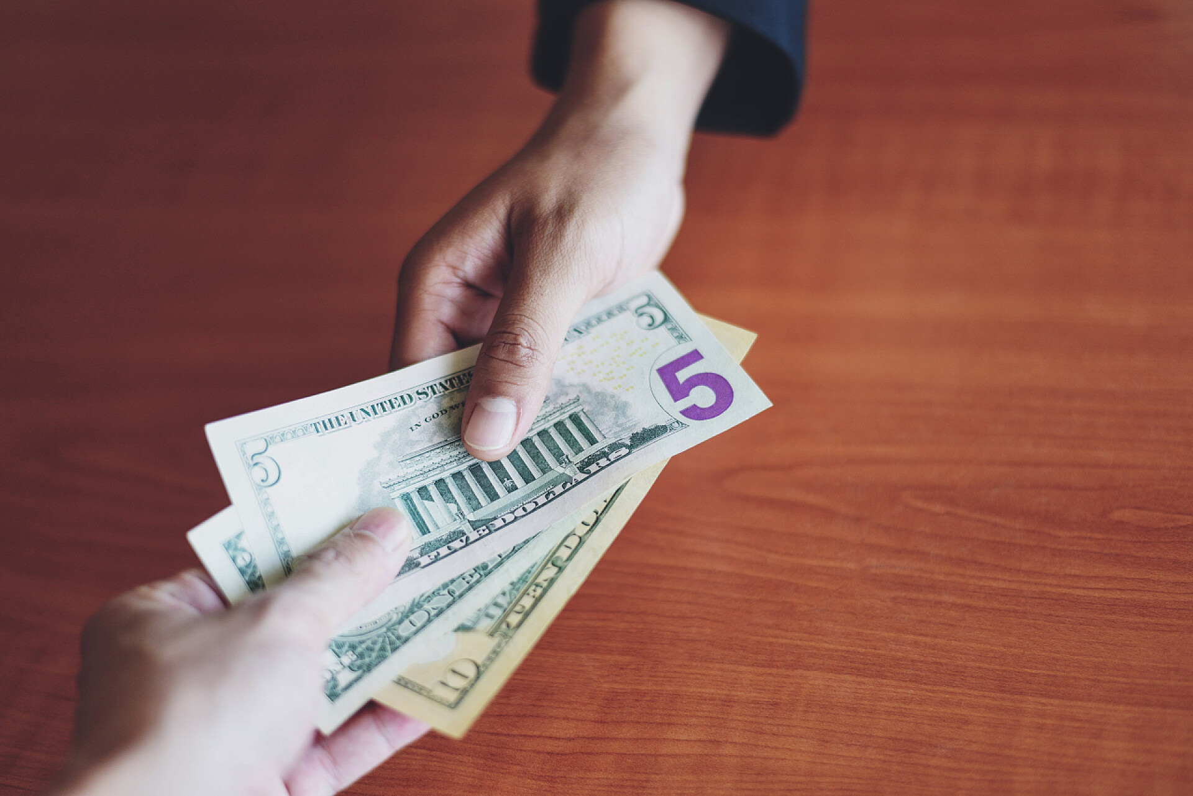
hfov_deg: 39.6
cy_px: 398
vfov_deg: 27.0
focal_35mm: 50
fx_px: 1657
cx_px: 596
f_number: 2
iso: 400
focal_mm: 50
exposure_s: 1/400
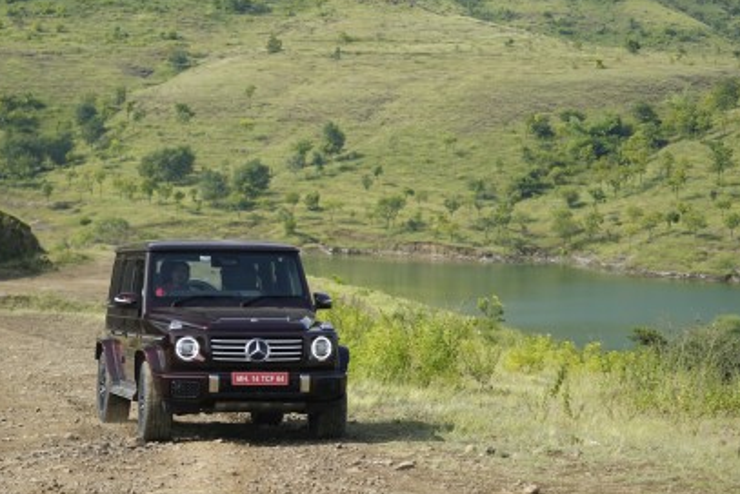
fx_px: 2263
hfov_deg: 18.6
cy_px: 317
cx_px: 298
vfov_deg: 12.5
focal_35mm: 110
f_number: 2.8
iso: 125
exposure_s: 1/640
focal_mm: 70
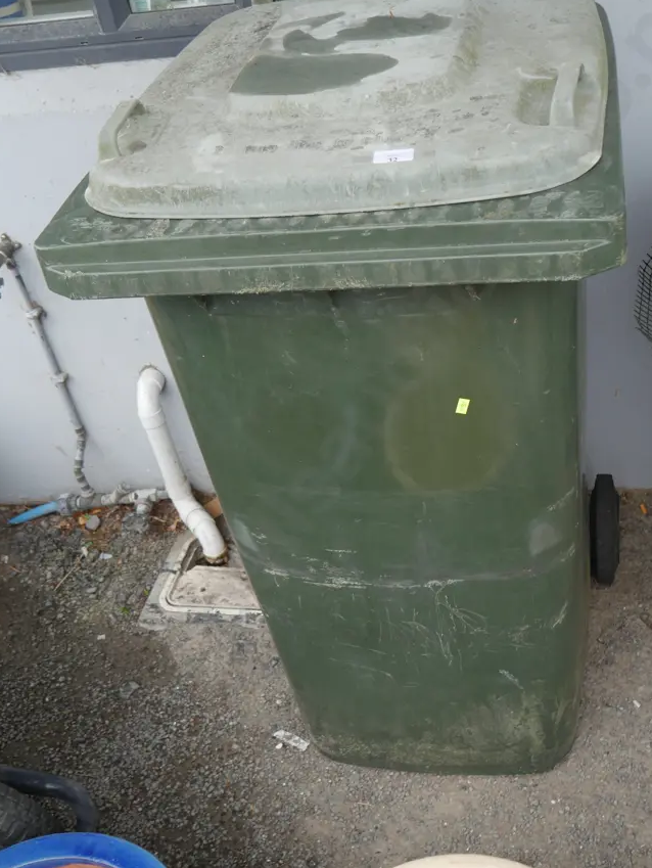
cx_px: 380
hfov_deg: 35.1
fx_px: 1028
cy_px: 403
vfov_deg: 45.7
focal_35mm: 41
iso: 200
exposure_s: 1/100
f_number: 4
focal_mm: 17
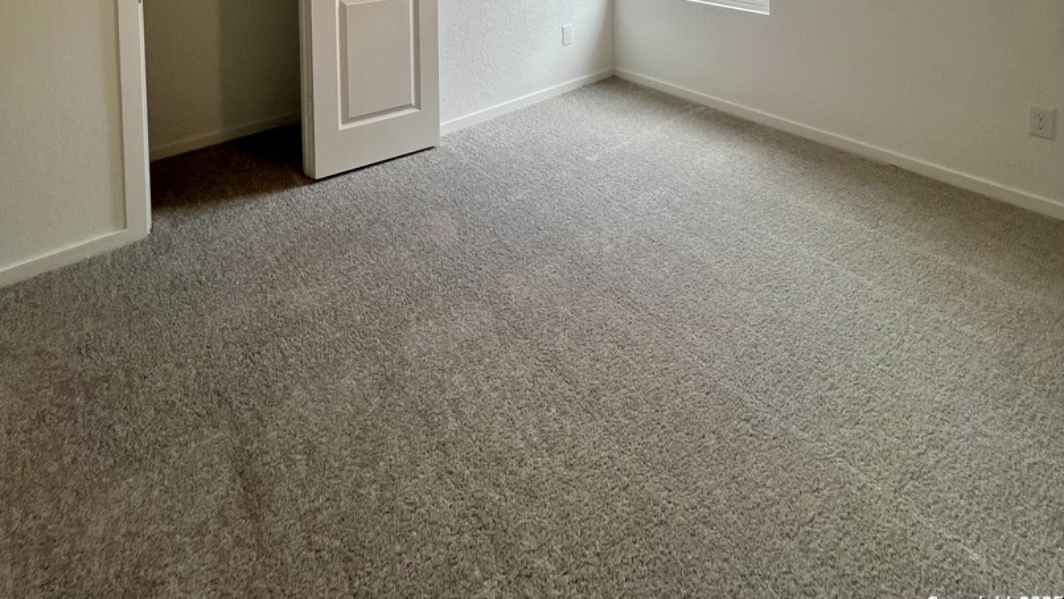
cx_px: 531
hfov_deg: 89.6
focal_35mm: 19
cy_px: -79
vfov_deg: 43.3
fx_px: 536
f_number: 1.8
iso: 40
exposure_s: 1/120
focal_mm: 1.57
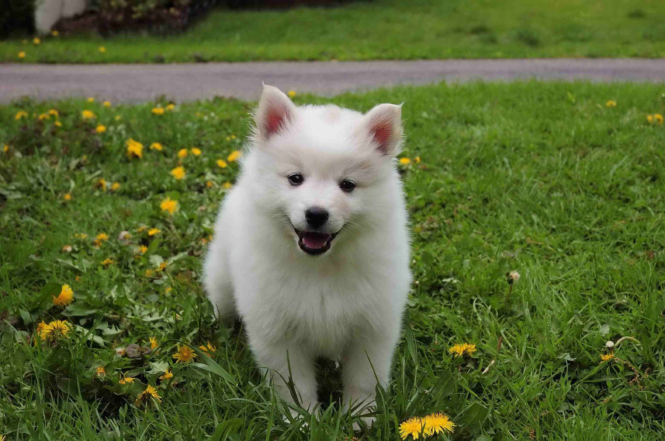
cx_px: 332
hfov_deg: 35.1
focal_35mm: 57
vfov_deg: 23.7
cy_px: 220
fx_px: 1052
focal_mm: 38
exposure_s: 1/250
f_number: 8
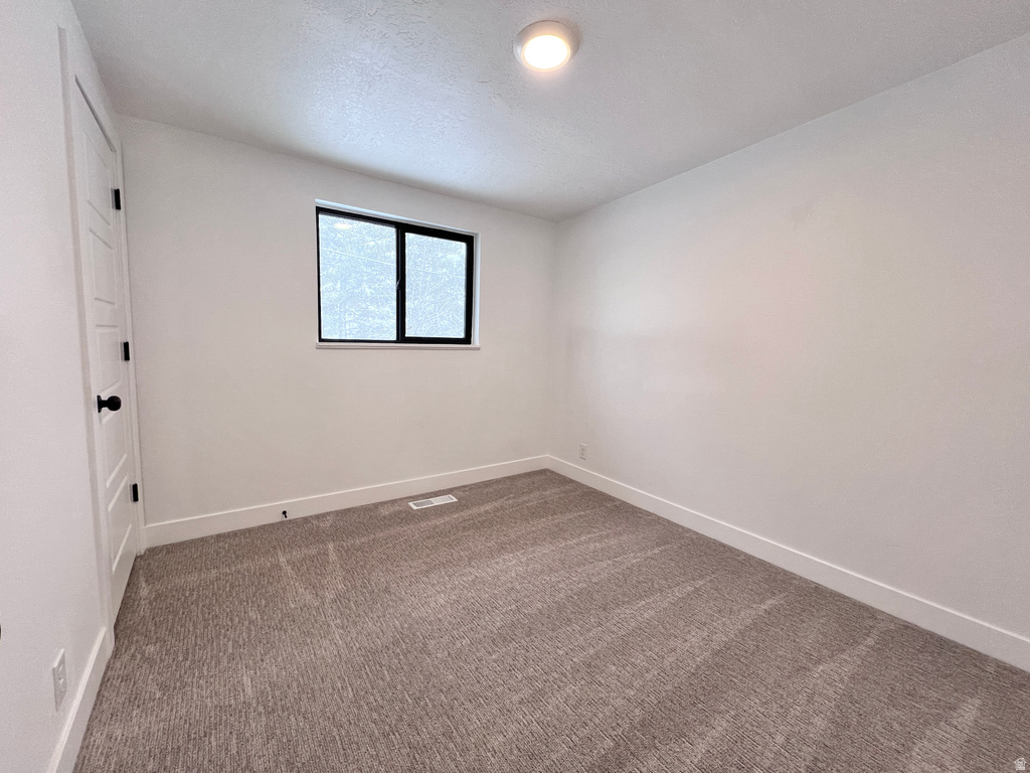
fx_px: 387
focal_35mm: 13
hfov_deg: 106.2
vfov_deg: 89.9
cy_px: 386
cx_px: 515
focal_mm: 1.57
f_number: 1.8
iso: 100
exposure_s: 1/120
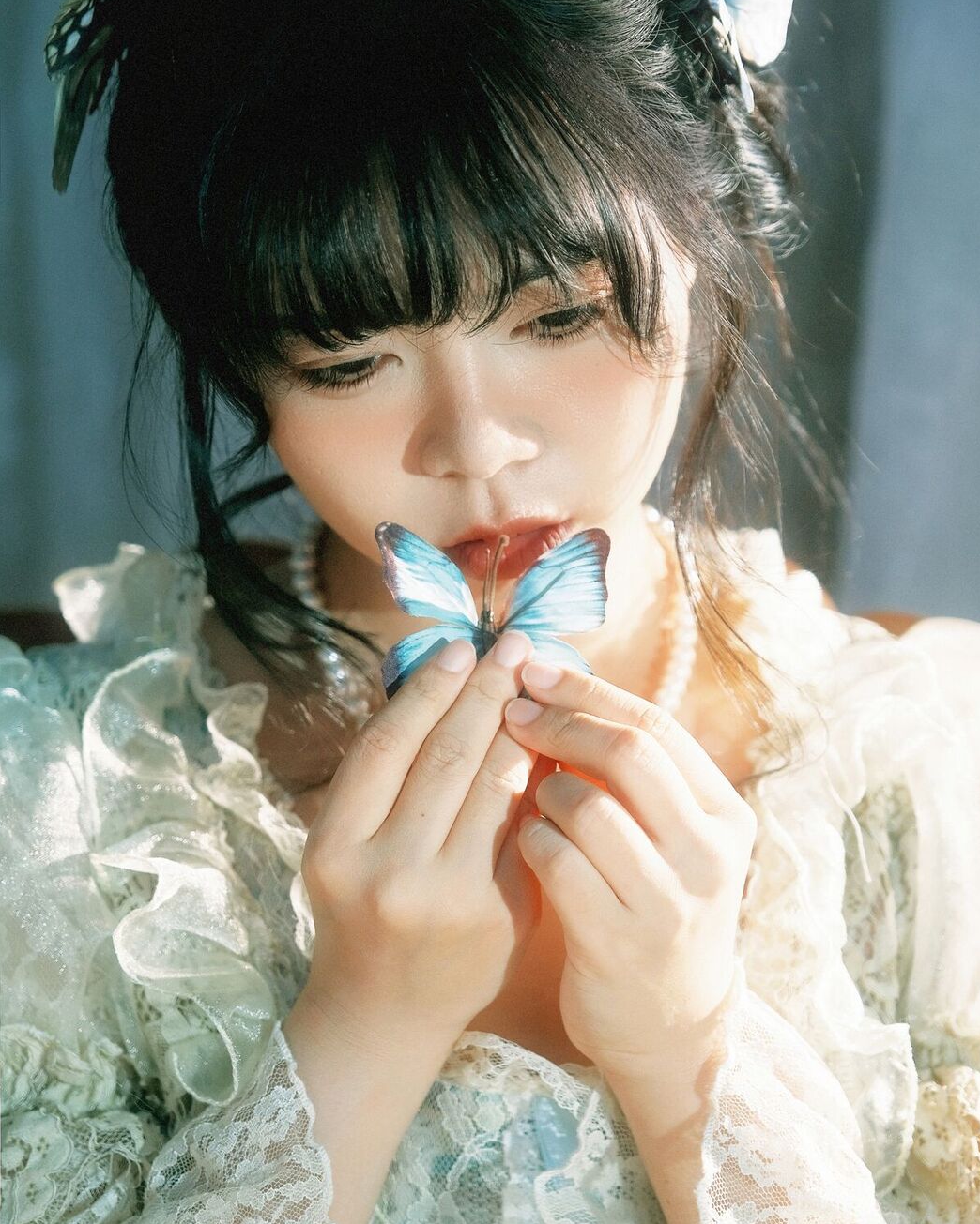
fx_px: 3408
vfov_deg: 20.4
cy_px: 614
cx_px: 492
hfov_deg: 16.4
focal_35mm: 94
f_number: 2.8
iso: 500
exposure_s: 1/125
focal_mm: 55
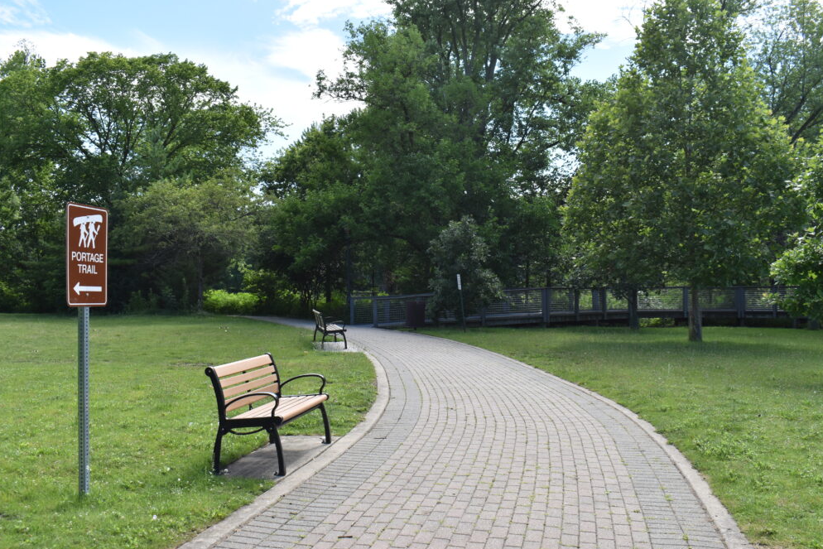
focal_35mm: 34
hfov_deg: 55.8
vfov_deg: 38.9
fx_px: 777
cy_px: 281
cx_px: 416
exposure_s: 1/250
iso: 200
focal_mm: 22
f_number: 8
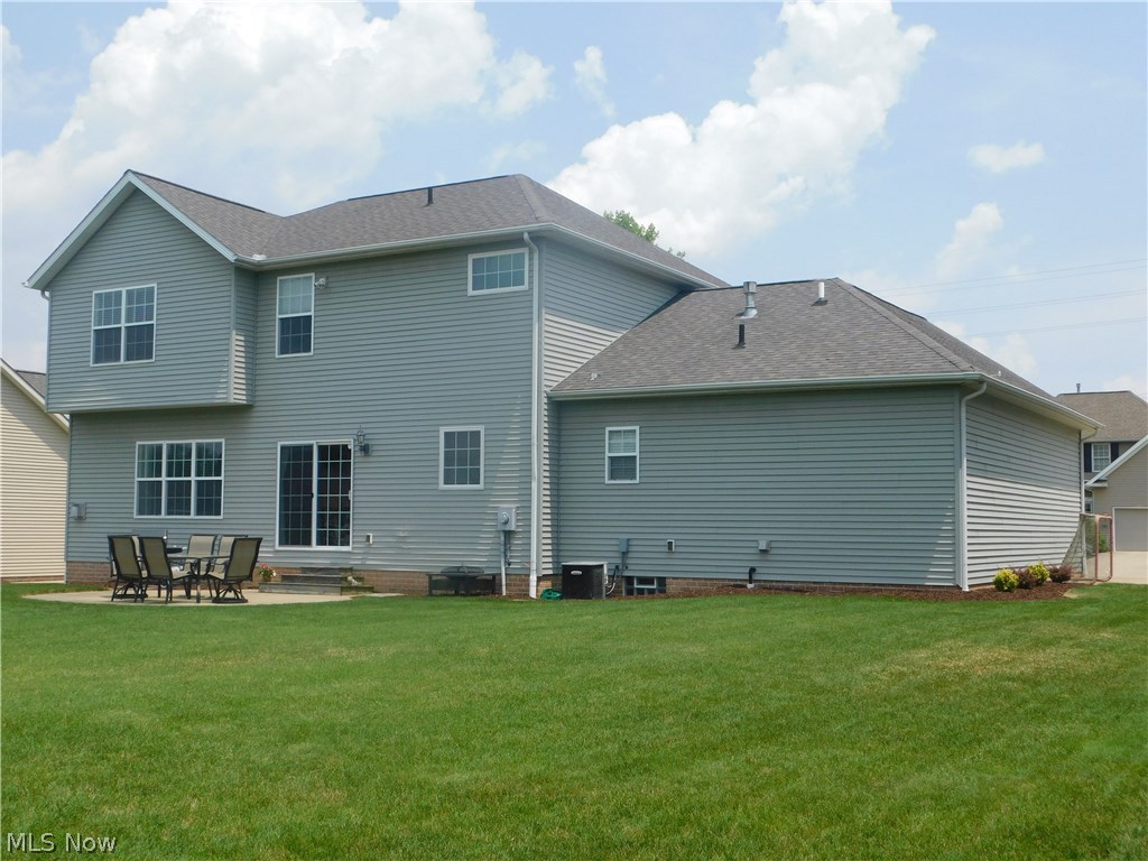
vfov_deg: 36.0
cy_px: 430
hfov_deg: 46.8
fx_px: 1327
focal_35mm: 40
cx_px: 574
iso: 125
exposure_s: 1/1250
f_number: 3.6
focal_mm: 7.1
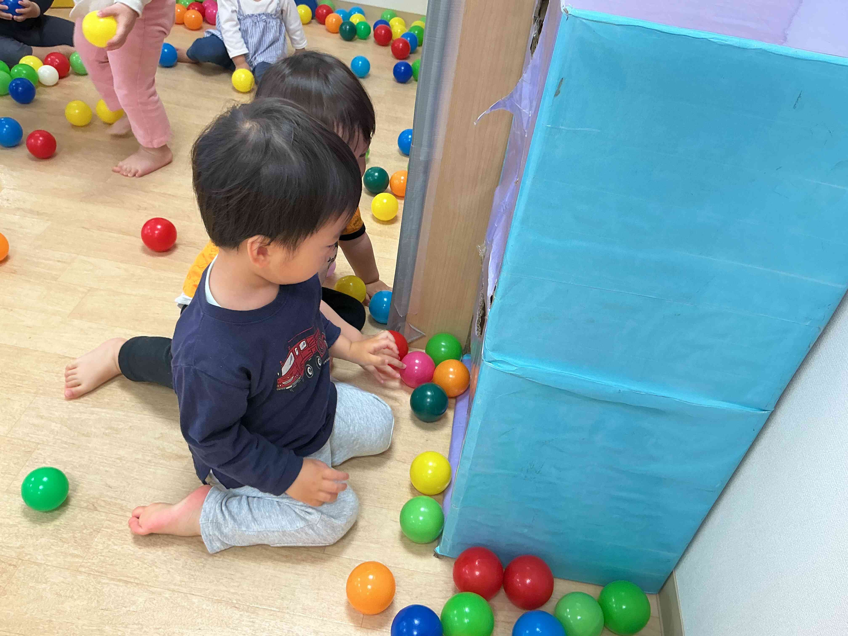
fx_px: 710
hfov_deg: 61.7
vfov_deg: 48.2
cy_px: 318
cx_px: 424
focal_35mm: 29
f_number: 1.8
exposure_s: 1/120
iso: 50
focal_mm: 3
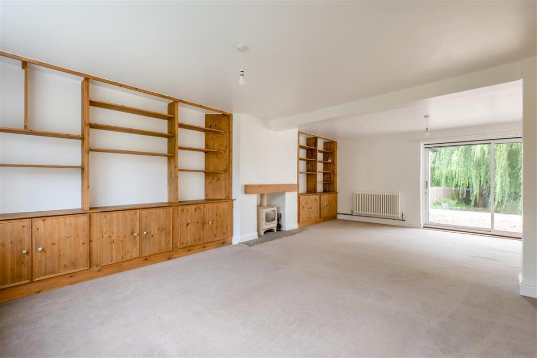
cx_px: 268
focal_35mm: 15
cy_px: 179
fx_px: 224
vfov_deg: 77.3
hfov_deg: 100.4
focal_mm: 10
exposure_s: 1/13
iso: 160
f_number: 8
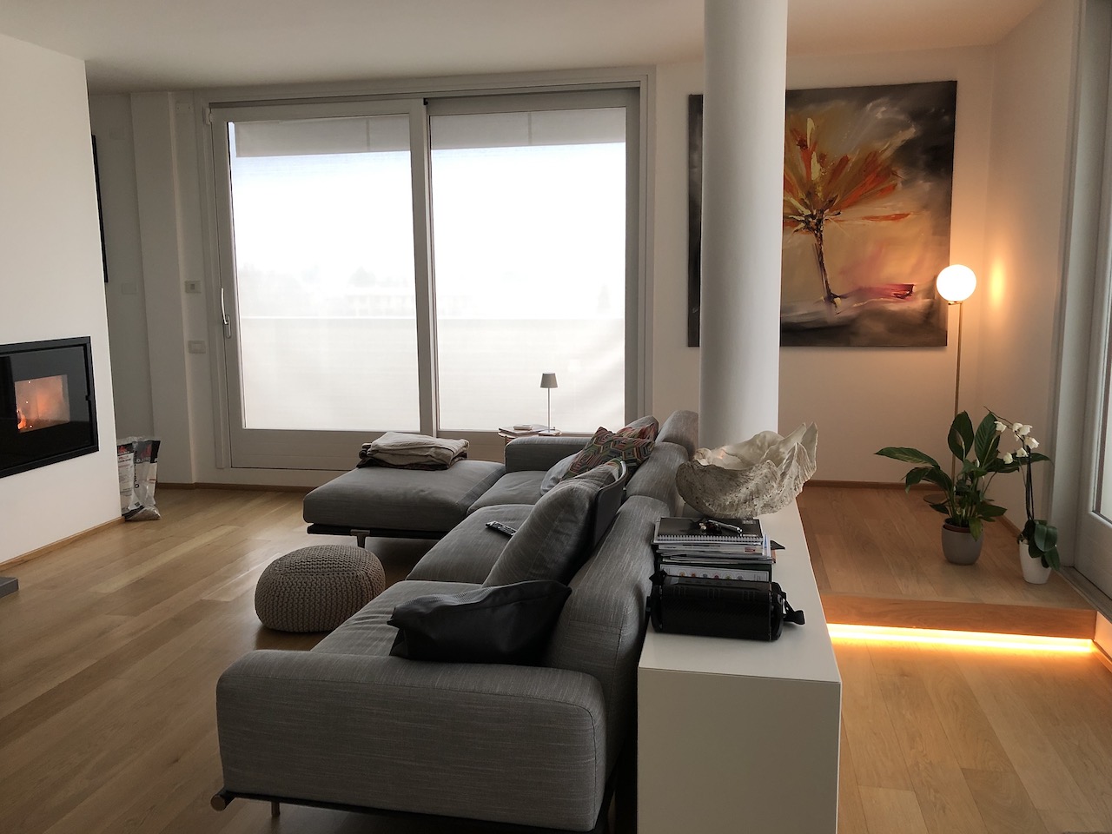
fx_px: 899
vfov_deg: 49.7
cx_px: 556
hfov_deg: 63.4
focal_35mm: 28
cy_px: 417
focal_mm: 4
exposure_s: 1/17
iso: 40
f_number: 1.8
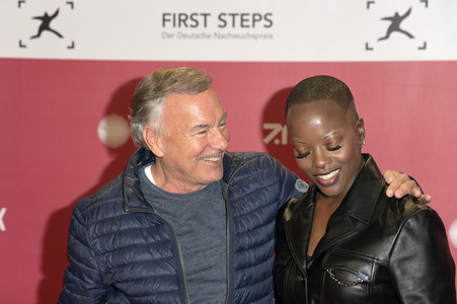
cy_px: 152
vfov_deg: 12.4
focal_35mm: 110
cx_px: 228
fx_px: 1395
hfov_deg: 18.6
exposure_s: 1/250
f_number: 5.6
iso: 400
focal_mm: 110
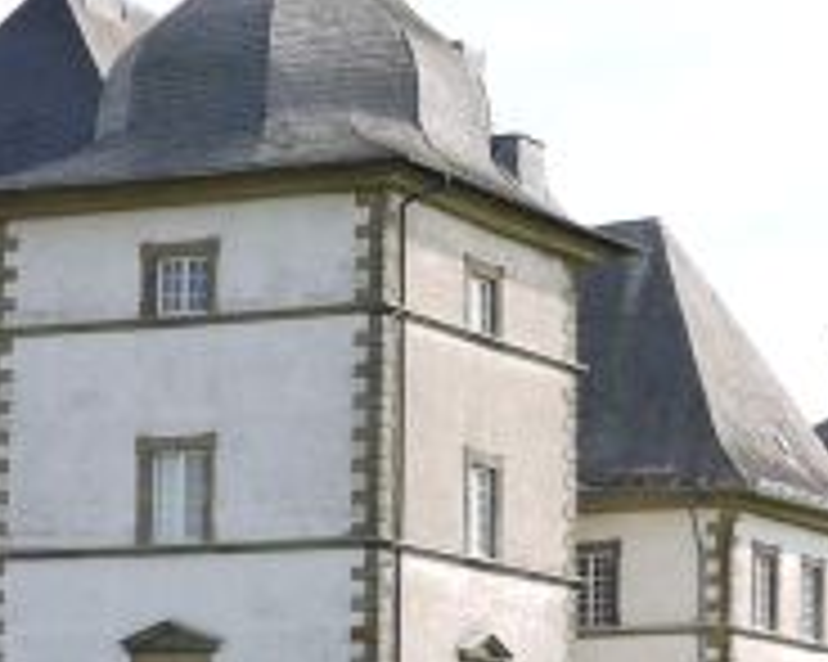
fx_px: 4164
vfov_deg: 9.1
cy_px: 554
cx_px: 495
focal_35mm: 170
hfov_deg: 11.4
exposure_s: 1/640
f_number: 4
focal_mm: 20
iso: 100
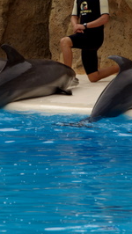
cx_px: 45
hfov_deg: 2.8
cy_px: 66
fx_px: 2660
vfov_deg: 5.0
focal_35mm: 428
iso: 100
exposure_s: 1/250
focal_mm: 113
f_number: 6.7
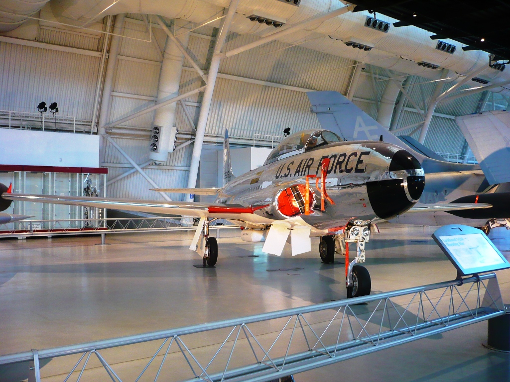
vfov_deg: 40.7
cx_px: 255
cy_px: 191
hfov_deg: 52.6
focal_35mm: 35
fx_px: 516
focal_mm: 5.8
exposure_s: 1/8
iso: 200
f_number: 2.8
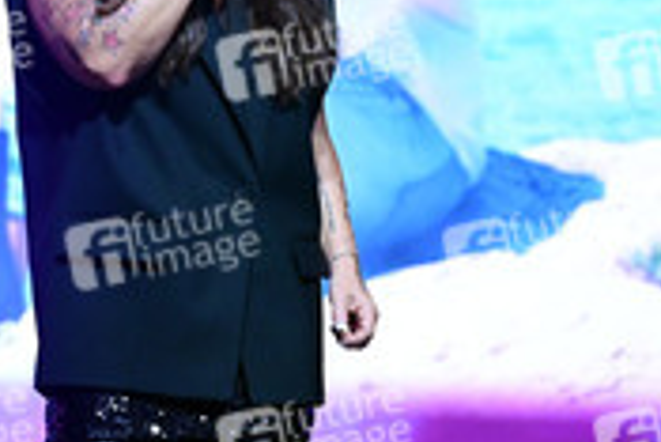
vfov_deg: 2.7
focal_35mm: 515
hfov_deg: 4.0
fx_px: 9464
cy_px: -38
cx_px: 213
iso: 2500
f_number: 4.5
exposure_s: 1/500
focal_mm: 200
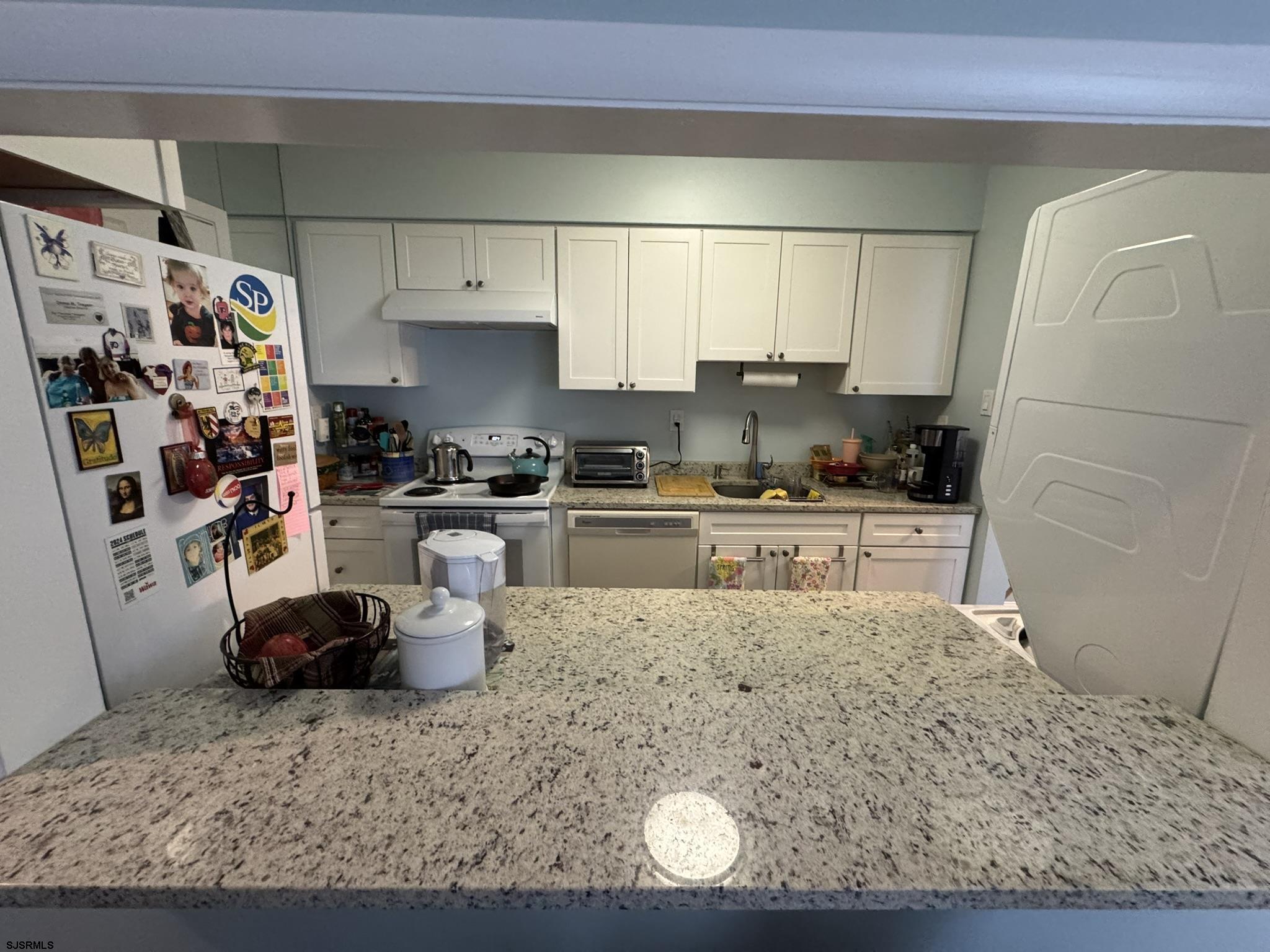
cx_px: 635
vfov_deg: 85.7
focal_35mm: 14
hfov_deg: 102.1
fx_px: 514
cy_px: 476
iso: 500
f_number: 2.2
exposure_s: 1/60
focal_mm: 2.22
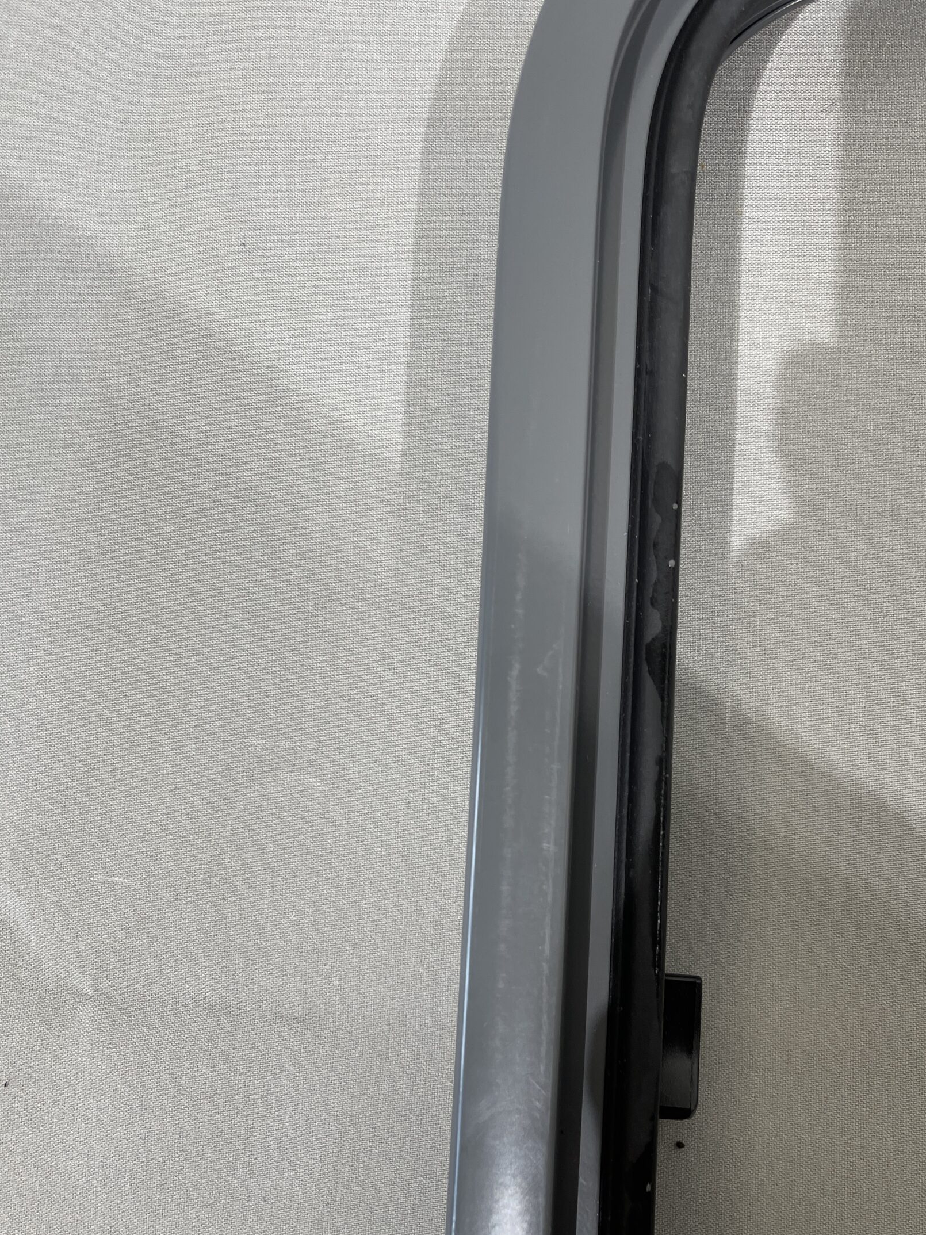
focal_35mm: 31
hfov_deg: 45.4
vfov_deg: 58.2
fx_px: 1106
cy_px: 699
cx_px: 514
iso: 100
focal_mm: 5.1
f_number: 1.6
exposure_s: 1/100
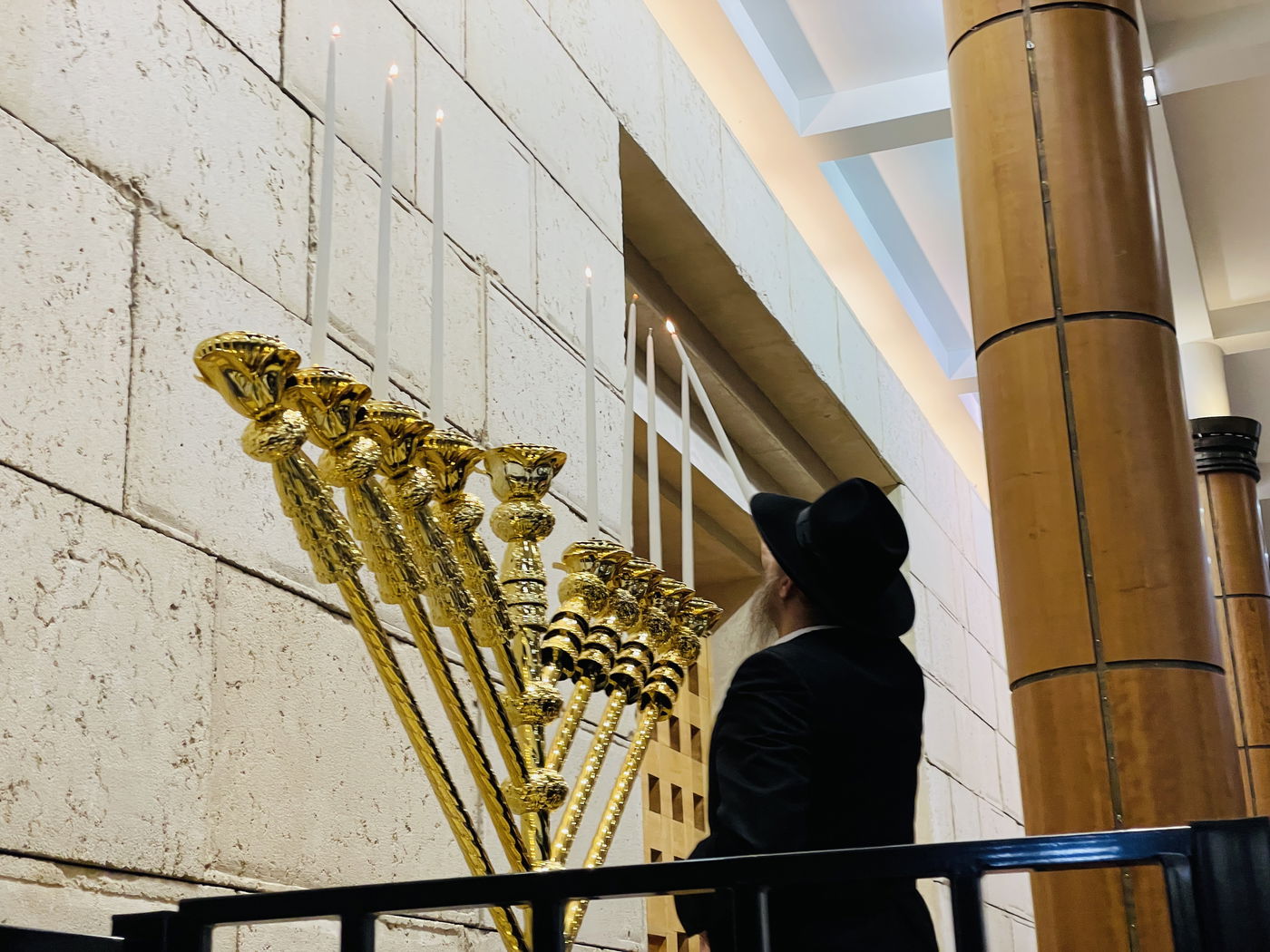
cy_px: 476
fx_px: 1908
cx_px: 635
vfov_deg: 28.0
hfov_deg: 36.8
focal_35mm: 52
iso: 160
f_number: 2
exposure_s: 1/100
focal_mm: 6
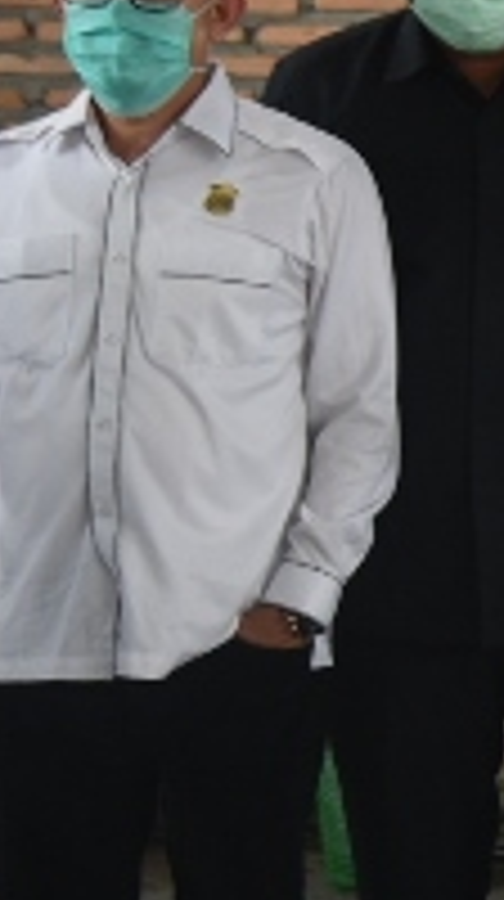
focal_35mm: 187
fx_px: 4458
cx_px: 1512
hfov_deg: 6.0
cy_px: 216
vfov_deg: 11.5
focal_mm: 44
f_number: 4
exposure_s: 1/60
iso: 640
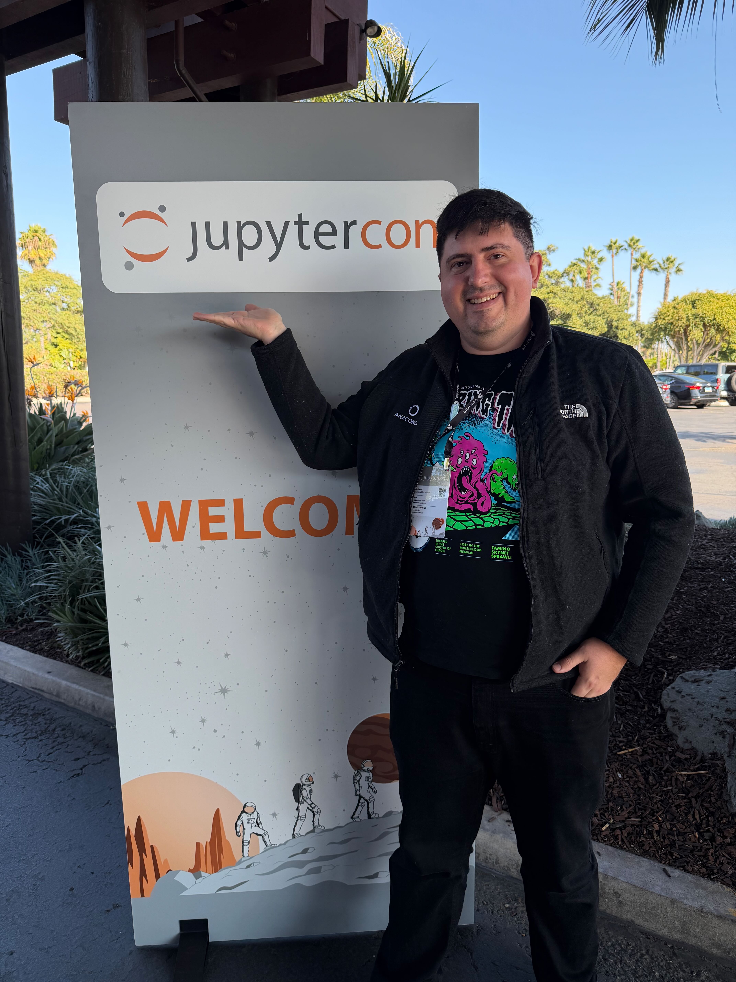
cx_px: 368
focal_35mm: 24
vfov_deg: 71.6
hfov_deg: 56.8
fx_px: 680
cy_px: 491
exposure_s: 1/967
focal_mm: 6.76
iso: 100
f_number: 1.78
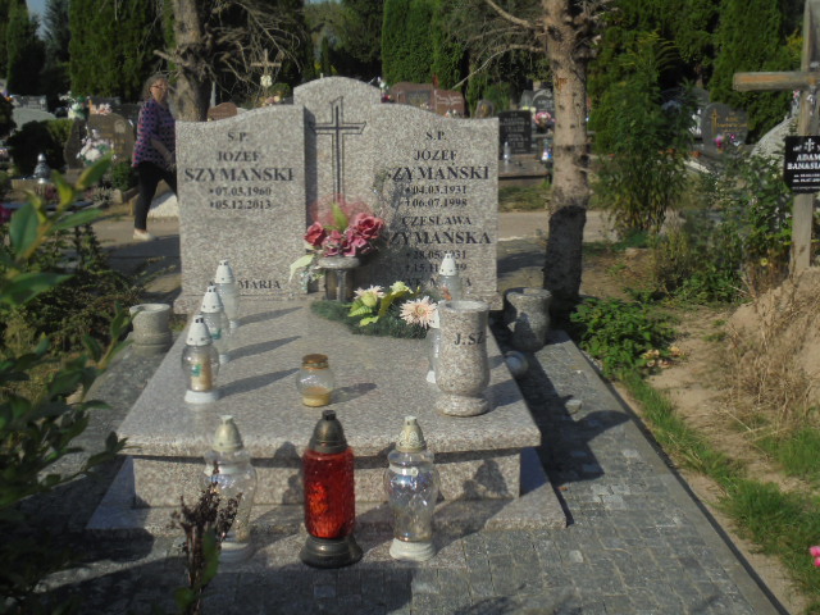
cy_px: 308
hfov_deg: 43.9
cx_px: 410
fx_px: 1019
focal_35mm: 43
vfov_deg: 33.6
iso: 100
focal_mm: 7.8
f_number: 4.5
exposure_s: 1/1000
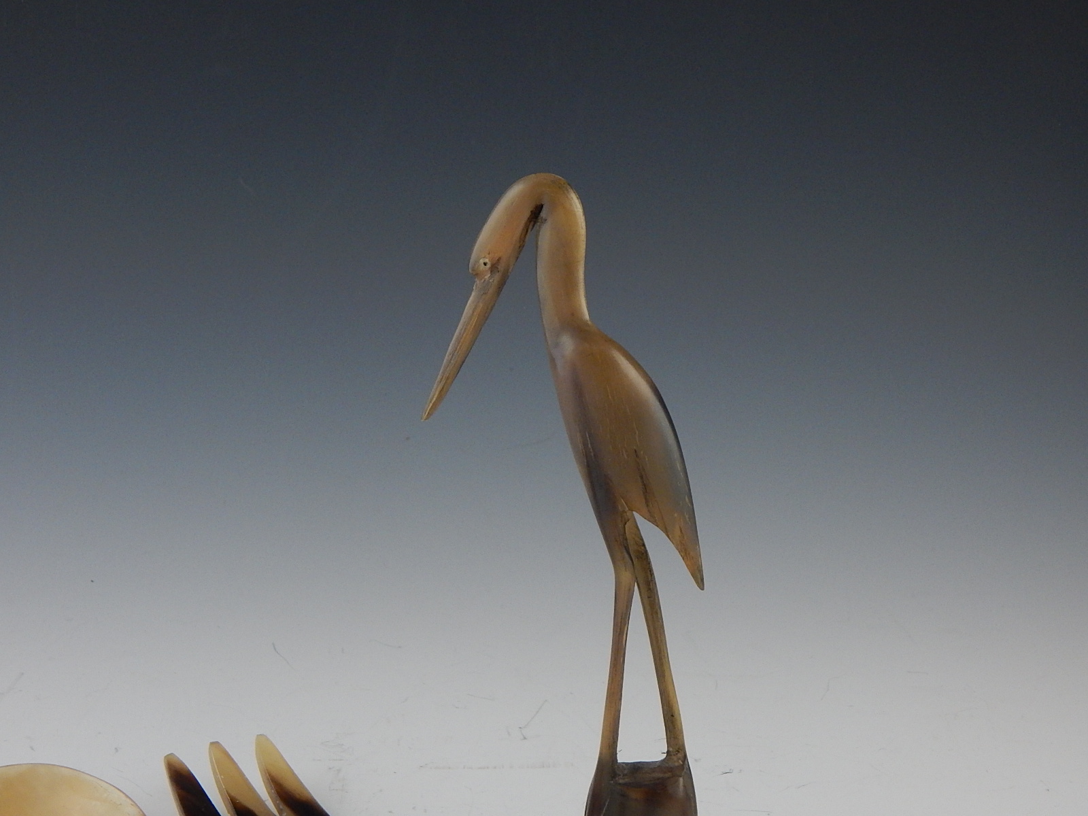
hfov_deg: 31.7
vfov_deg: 24.0
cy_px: 408
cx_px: 544
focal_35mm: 61
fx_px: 1917
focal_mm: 10.9
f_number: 4
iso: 400
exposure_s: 1/100
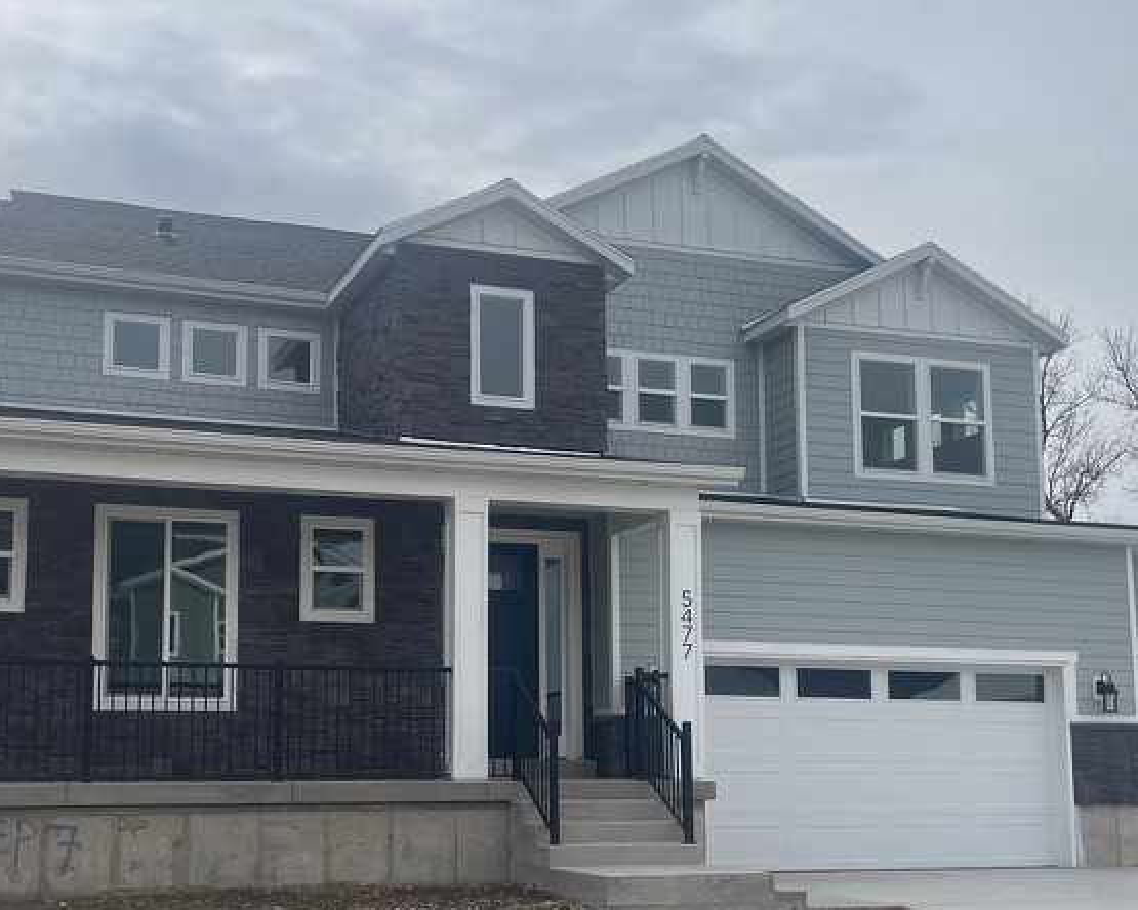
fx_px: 1516
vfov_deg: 33.2
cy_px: 588
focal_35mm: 45
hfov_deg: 41.1
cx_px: 517
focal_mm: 5.1
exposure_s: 1/6579
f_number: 1.6
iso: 32
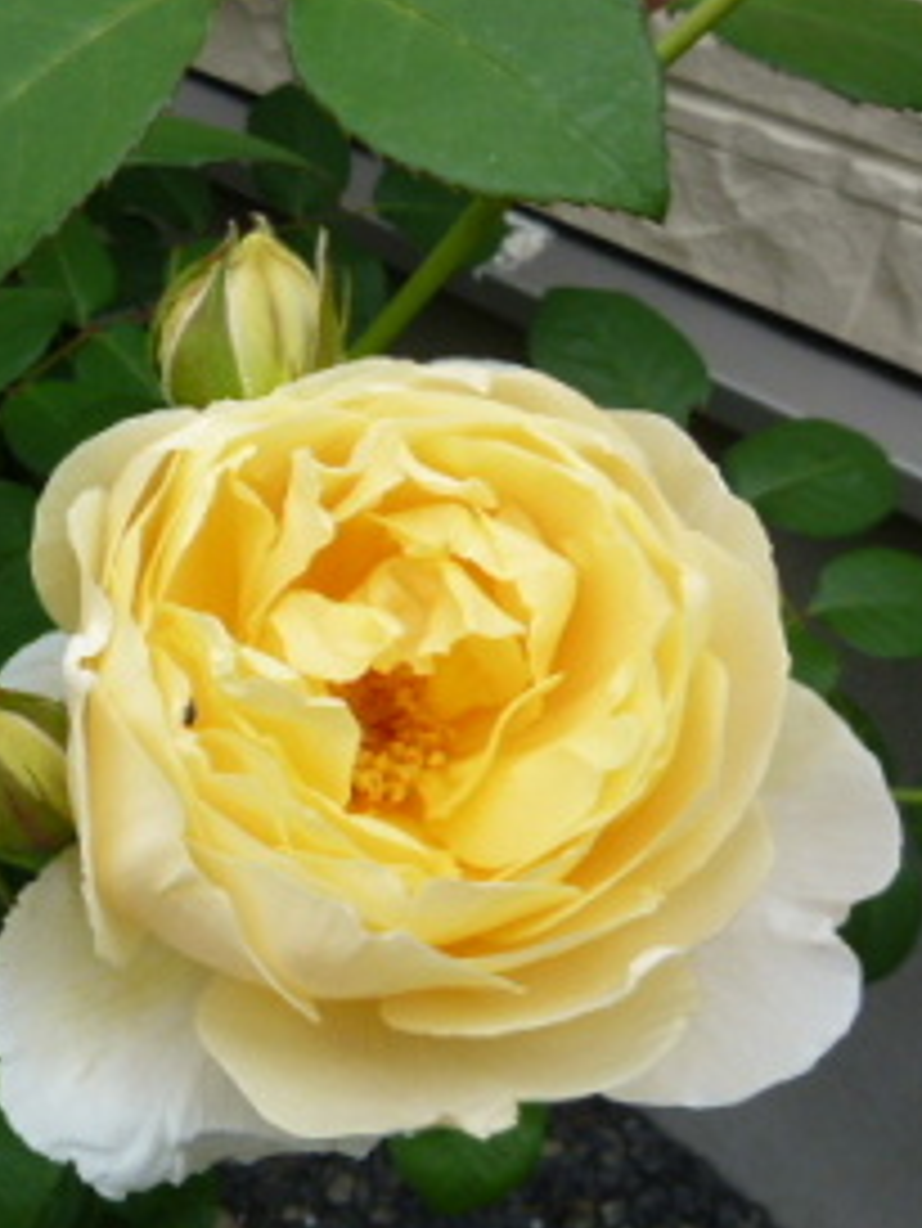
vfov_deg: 42.9
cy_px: 601
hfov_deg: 29.7
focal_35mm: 44
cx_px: -81
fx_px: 1561
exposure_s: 1/250
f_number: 4
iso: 100
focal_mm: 4.3
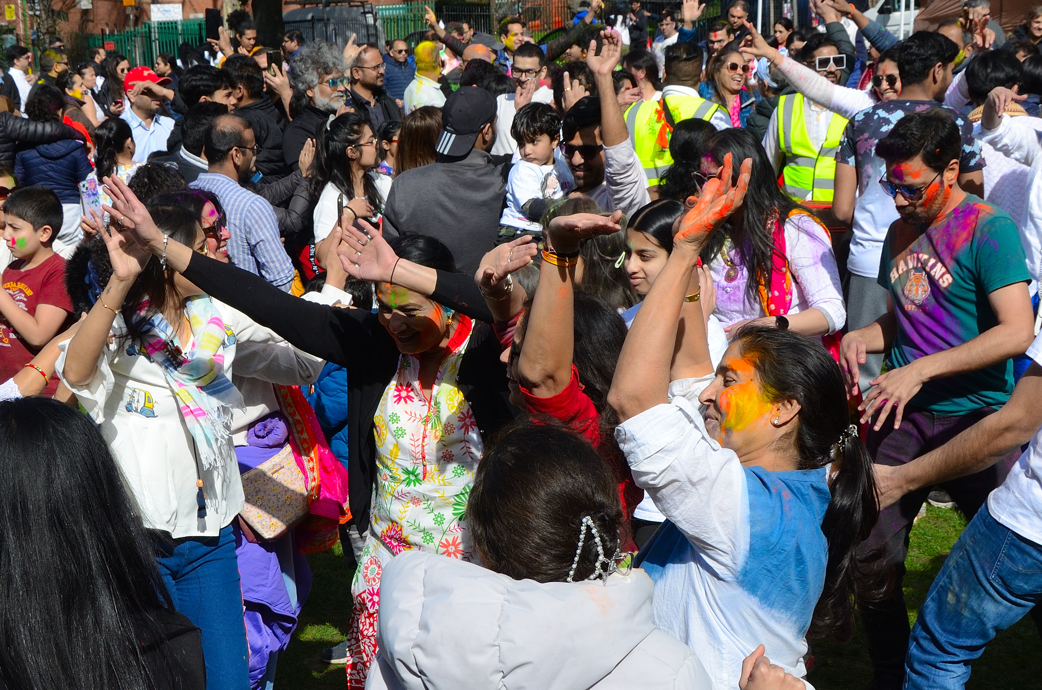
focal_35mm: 74
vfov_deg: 18.3
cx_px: 442
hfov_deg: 27.4
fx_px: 2137
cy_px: 432
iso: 400
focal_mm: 30
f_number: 10
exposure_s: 1/800
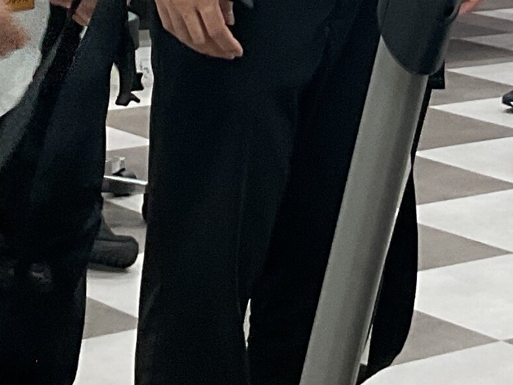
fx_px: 2223
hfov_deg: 13.1
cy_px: -335
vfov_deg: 9.4
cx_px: 460
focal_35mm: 150
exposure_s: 1/50
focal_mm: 3
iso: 100
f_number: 1.8
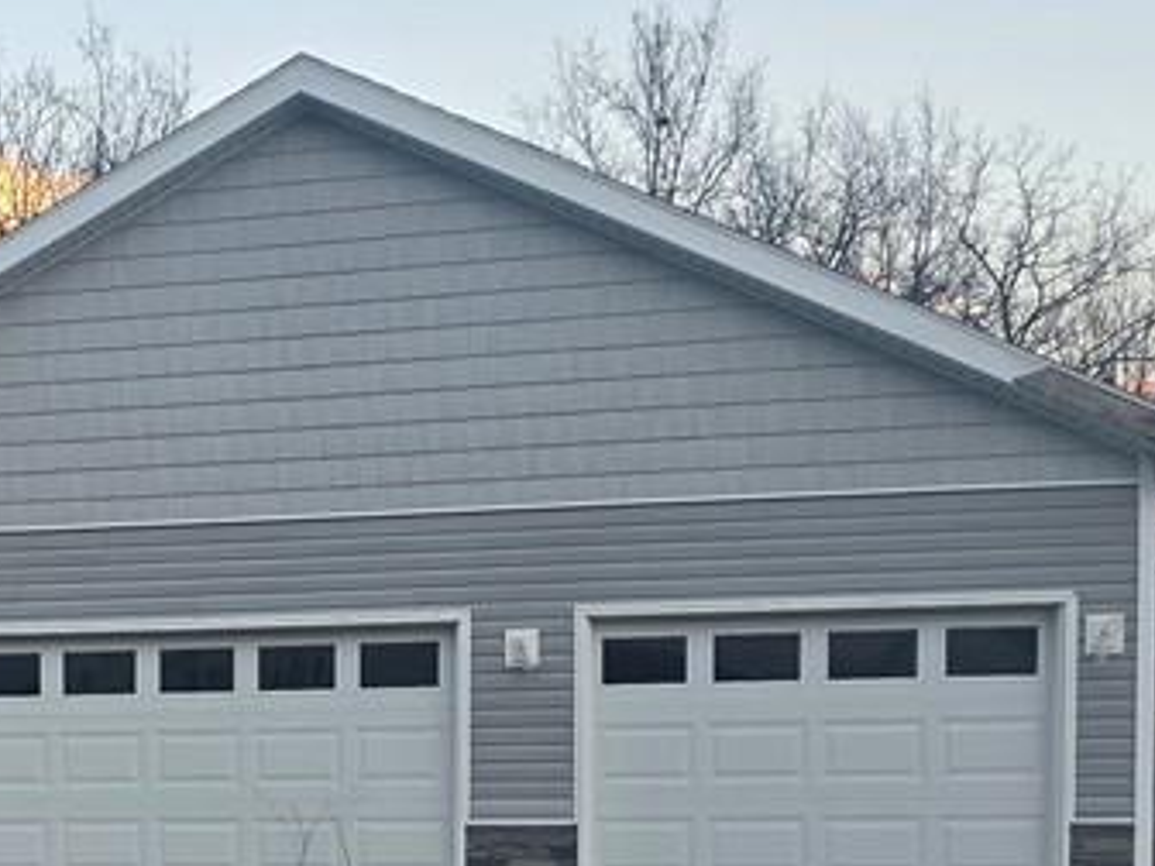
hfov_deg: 26.0
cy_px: 876
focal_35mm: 70
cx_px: -55
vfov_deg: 20.3
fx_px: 2336
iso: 50
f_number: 1.7
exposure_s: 1/180
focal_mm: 6.3
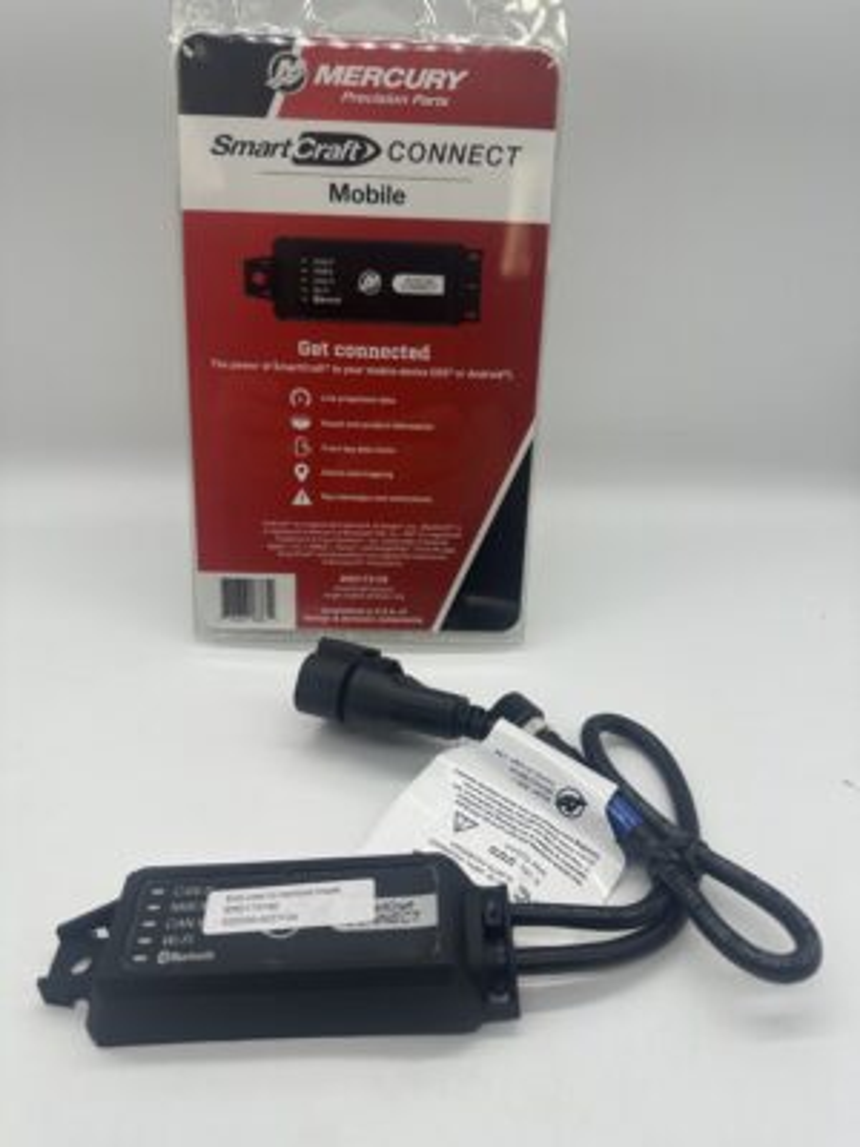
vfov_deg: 71.6
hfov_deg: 56.8
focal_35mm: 24
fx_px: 795
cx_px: 430
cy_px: 574
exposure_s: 1/1613
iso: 80
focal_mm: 6.86
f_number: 1.78
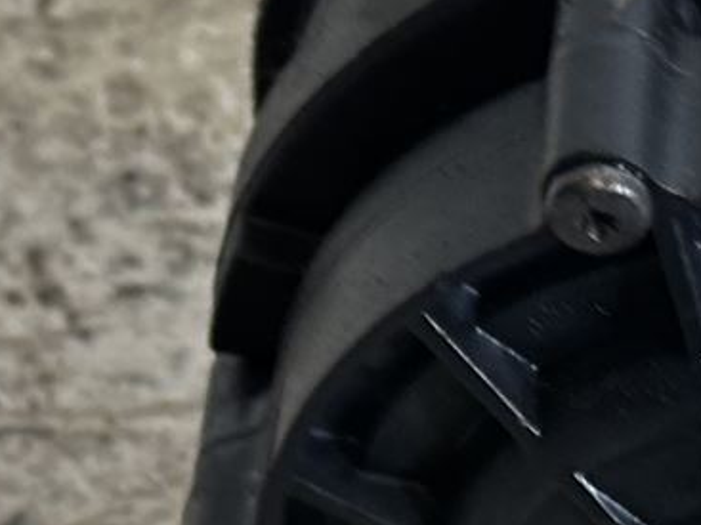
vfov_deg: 5.5
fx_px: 5425
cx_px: 802
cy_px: 347
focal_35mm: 268
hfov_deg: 7.3
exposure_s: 1/50
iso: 160
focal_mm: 6.86
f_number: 1.78
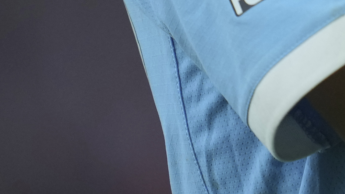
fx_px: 24531
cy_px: -492
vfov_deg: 0.5
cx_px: 581
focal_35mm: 2681
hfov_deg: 0.8
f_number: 2.8
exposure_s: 1/1250
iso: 1000
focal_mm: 400
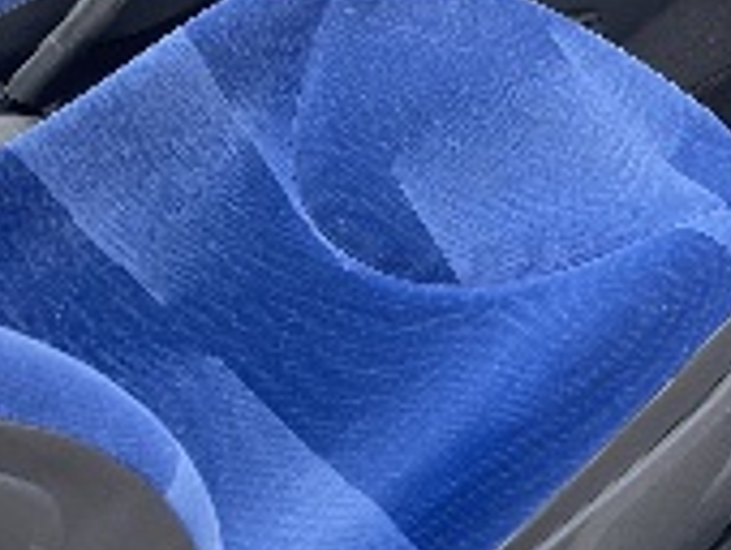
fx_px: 1290
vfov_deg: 22.6
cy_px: -73
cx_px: 512
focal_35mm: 61
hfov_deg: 31.3
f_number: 1.6
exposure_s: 1/61
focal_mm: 5.1
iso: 125
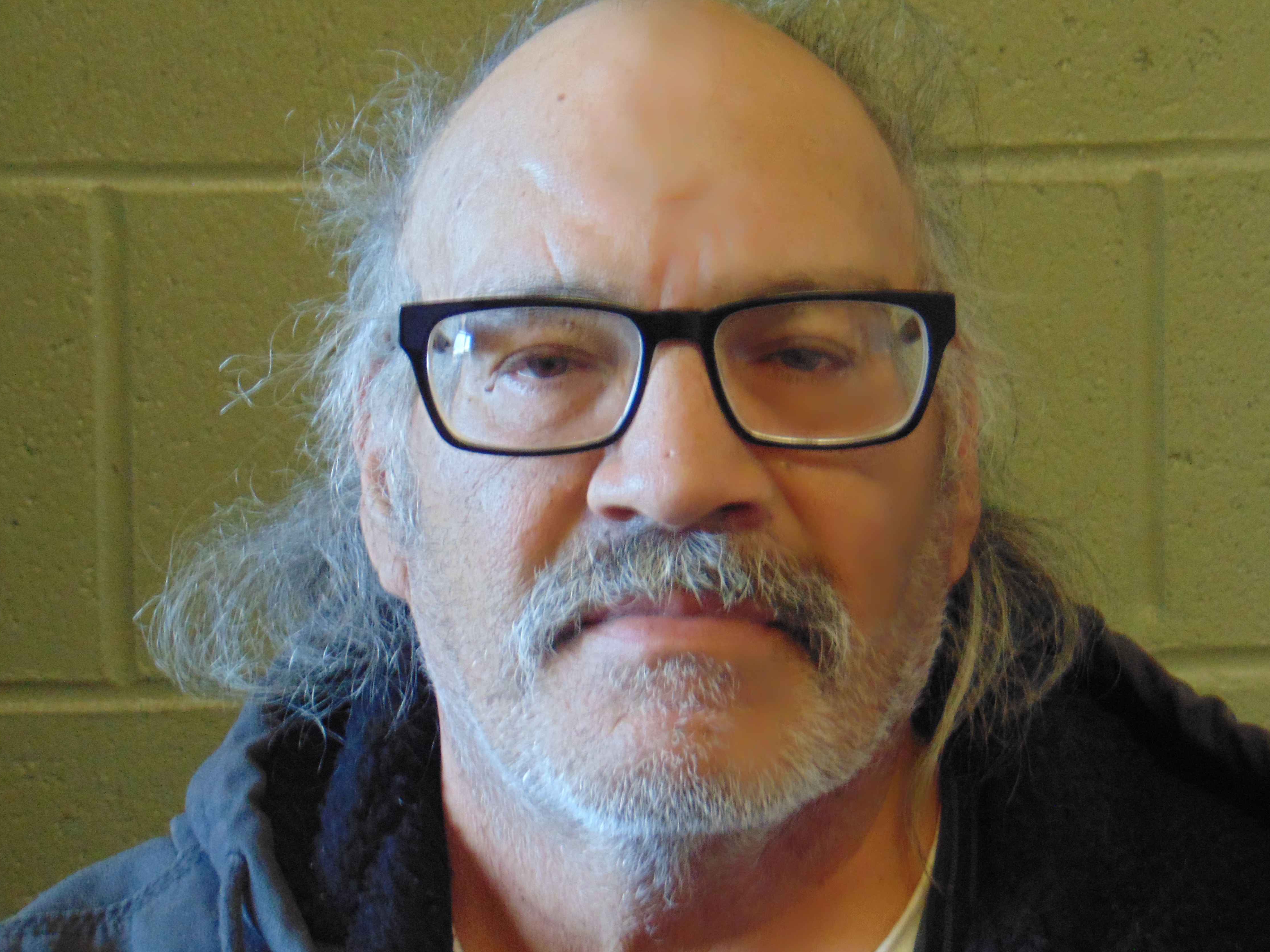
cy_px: 445
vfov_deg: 12.0
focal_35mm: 124
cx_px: 653
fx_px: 4549
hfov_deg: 15.9
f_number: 3.9
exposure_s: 1/25
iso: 400
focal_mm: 19.4
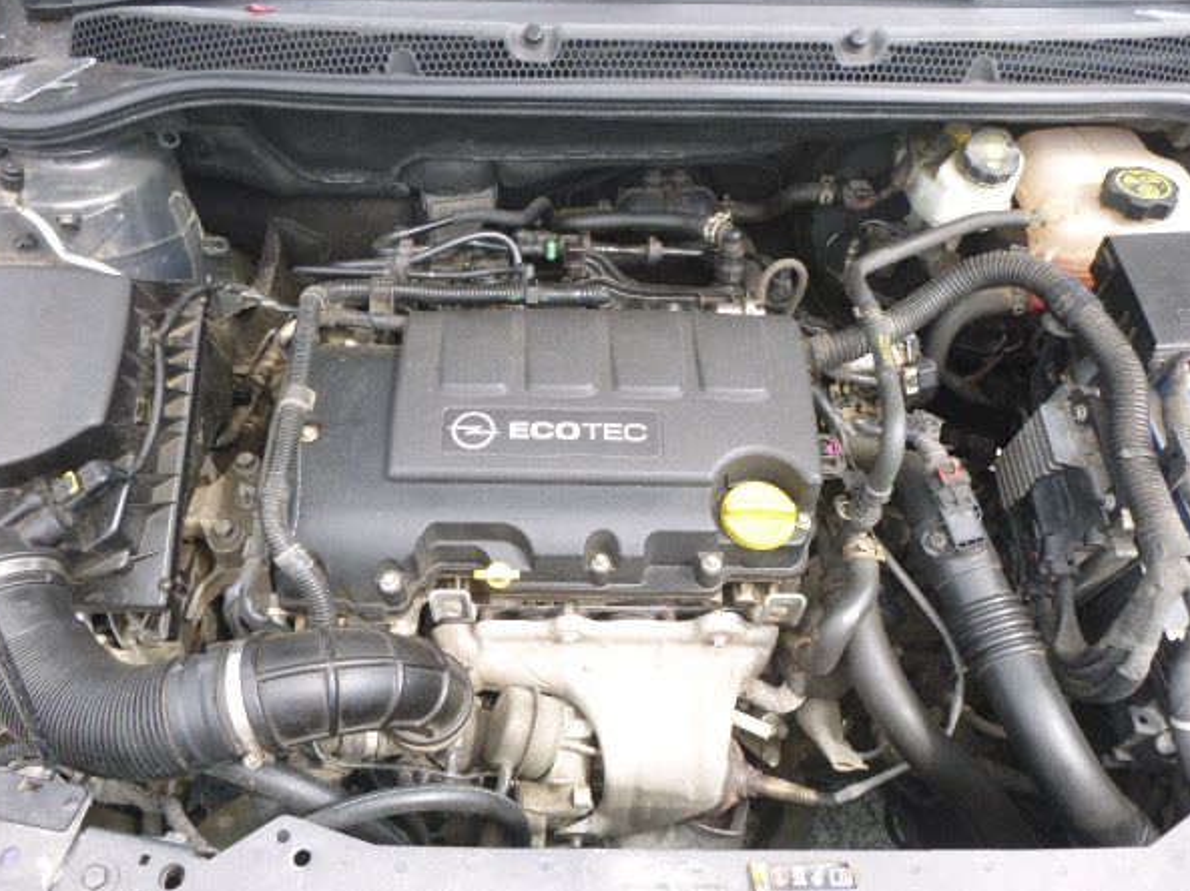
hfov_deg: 65.3
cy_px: 456
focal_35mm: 27
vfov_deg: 51.3
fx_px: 928
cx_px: 554
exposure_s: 1/60
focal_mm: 4.5
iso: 100
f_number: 3.9
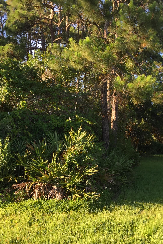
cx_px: 104
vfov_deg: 47.4
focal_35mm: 41
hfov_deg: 32.4
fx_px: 278
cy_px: 124
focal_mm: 4.15
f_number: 2.2
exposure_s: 1/332
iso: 32
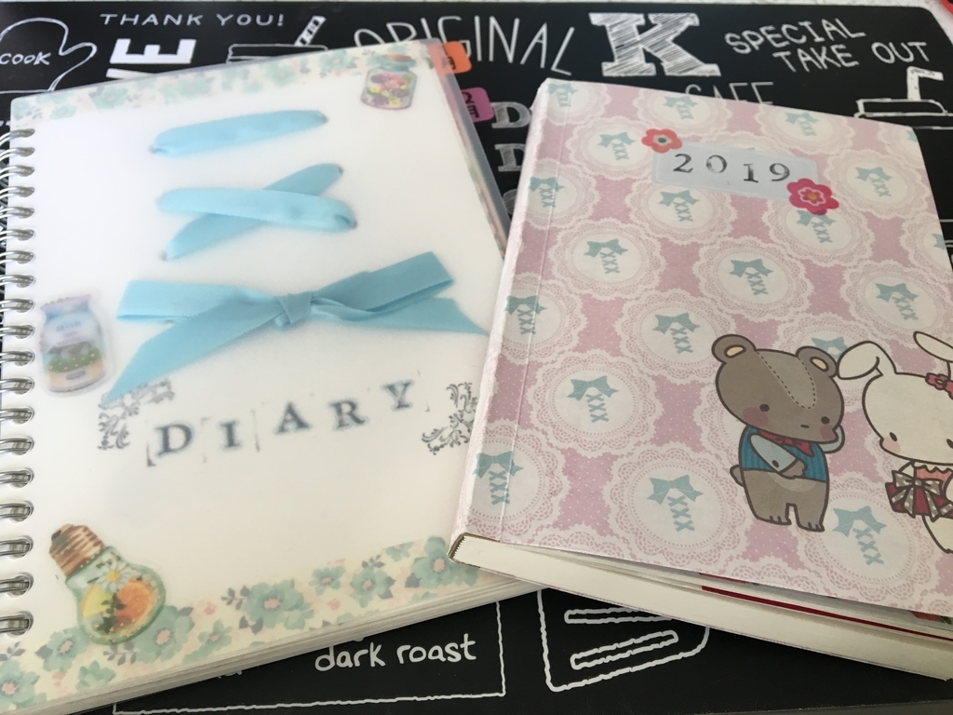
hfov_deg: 61.7
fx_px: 798
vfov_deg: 48.2
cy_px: 358
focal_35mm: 29
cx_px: 476
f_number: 2.2
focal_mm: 4.15
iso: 32
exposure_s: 1/30
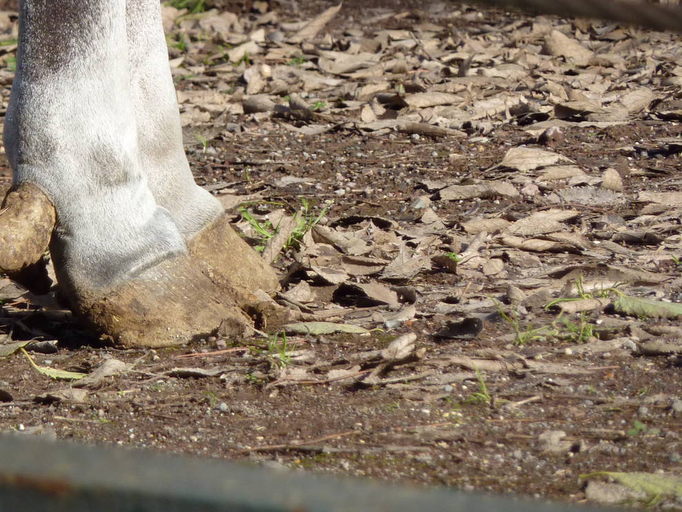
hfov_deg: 5.4
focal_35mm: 366
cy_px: 142
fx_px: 7211
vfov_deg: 4.1
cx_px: 132
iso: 160
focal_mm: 37
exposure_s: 1/640
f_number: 4.6
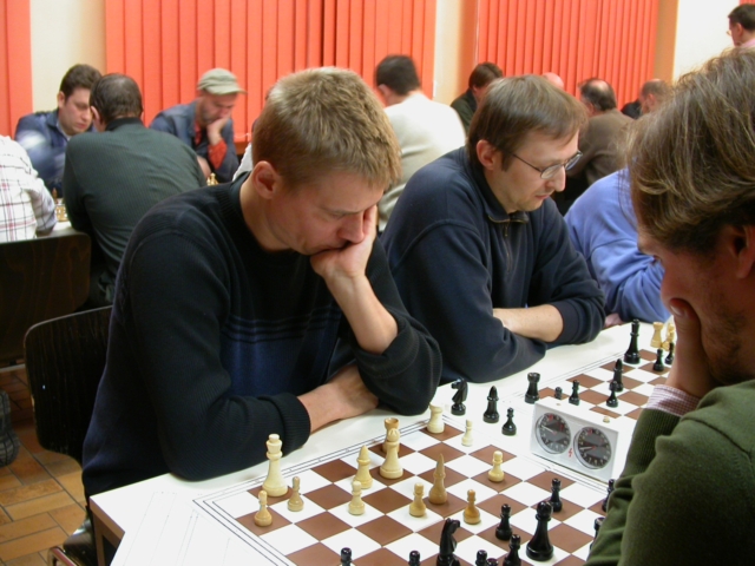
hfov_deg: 49.0
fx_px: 829
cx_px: 378
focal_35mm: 38
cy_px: 283
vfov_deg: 37.7
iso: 100
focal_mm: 7.85
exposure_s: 1/5.8
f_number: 2.6
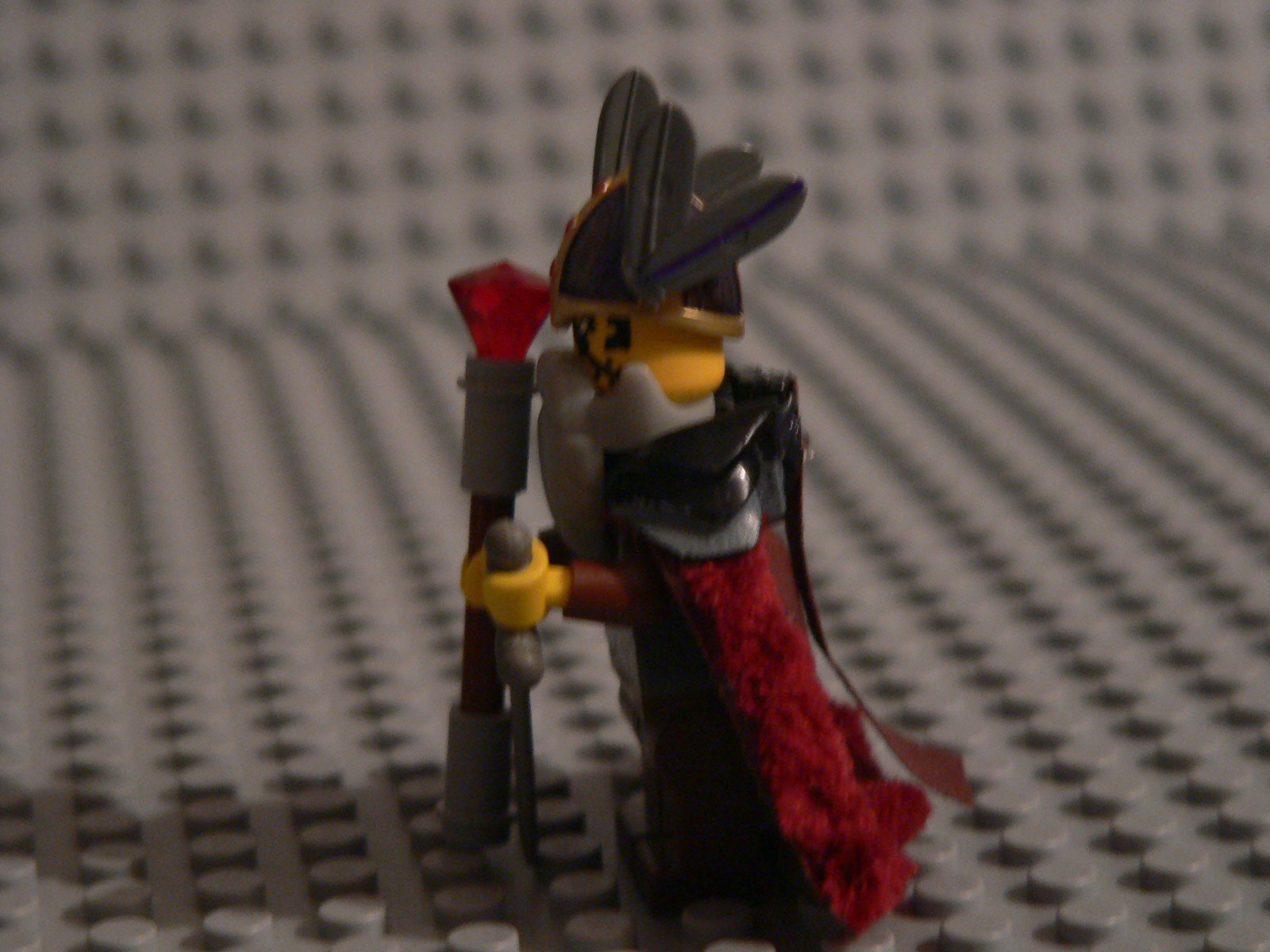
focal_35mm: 108
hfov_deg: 18.2
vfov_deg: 13.7
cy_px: 476
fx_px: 3962
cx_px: 635
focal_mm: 18
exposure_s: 1/4
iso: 200
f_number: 2.8
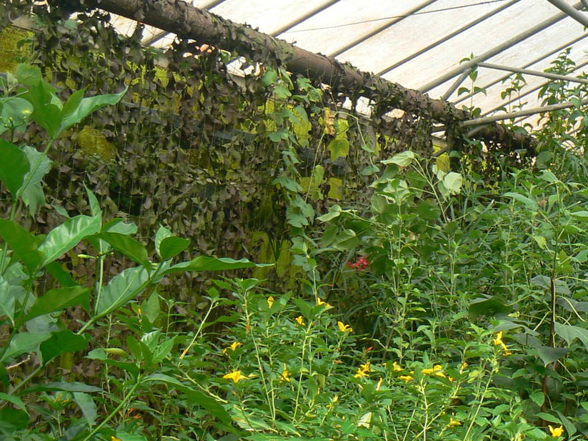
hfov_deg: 27.2
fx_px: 1189
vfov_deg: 21.0
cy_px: 253
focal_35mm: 70
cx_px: 476
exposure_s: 1/100
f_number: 5.6
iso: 80
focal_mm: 6
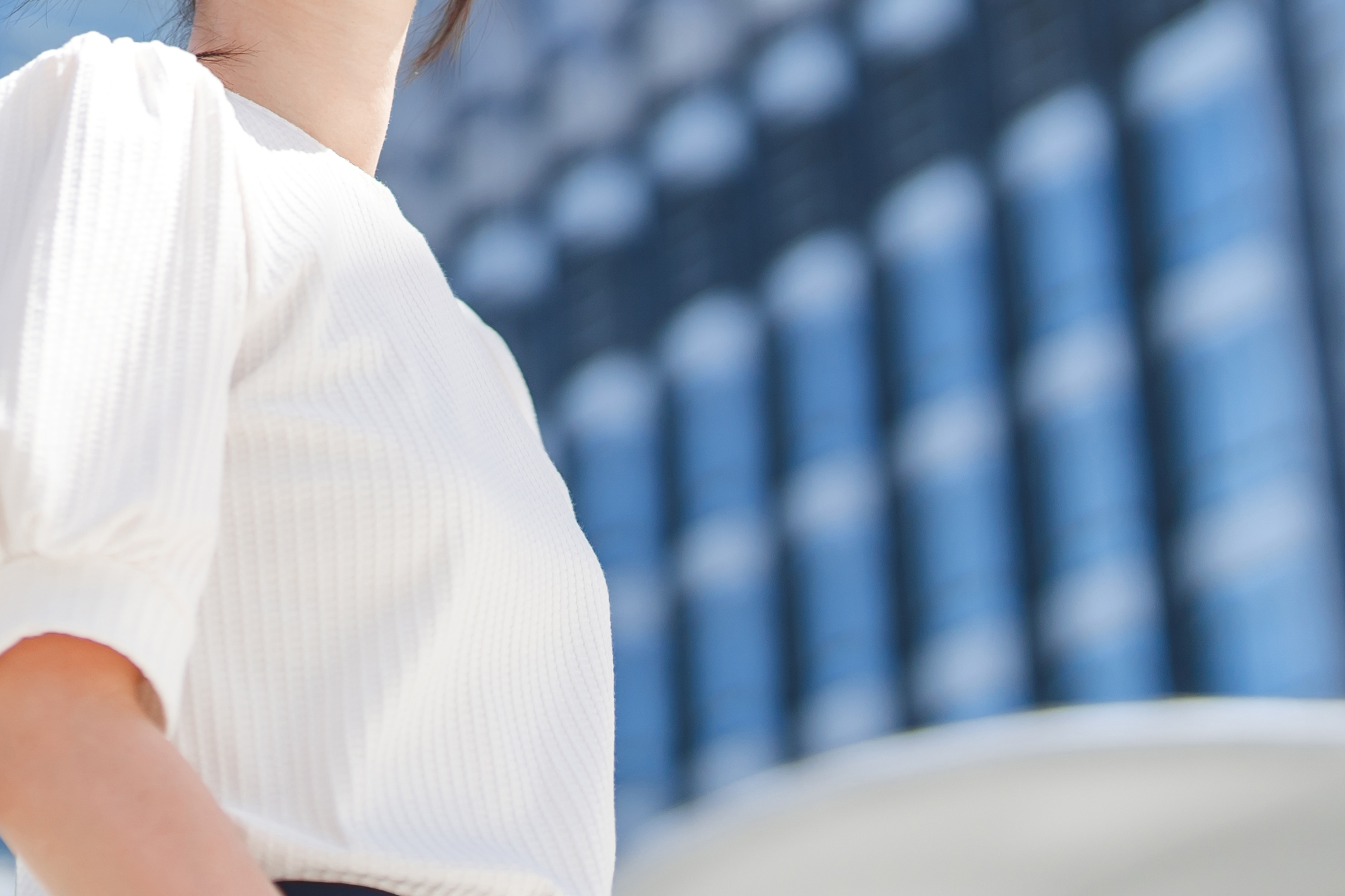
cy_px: -94
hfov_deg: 14.5
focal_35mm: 141
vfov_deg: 9.6
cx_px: 295
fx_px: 5267
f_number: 1.2
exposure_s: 1/8000
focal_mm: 50
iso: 100
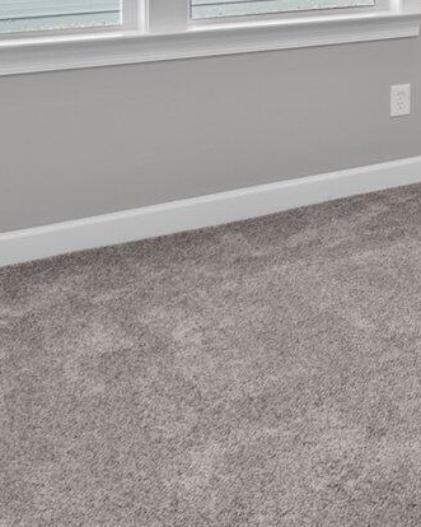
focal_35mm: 65
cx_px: 786
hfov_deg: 18.0
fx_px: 1013
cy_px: -97
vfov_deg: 26.1
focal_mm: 14
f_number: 7.1
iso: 320
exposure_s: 1/6
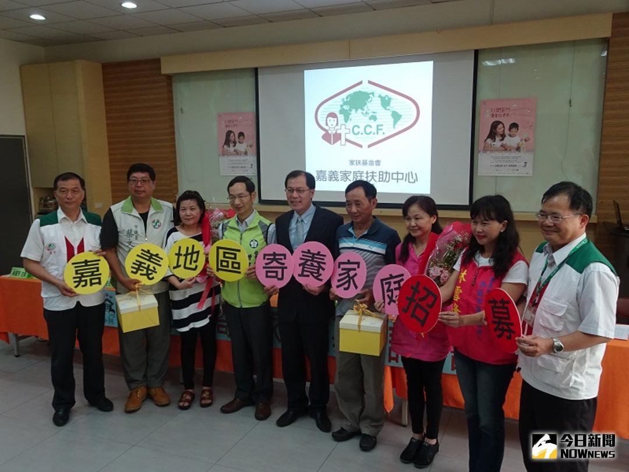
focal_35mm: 29
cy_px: 236
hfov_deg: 61.7
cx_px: 314
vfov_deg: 48.2
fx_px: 527
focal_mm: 4.92
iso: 200
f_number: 3.5
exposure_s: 1/30
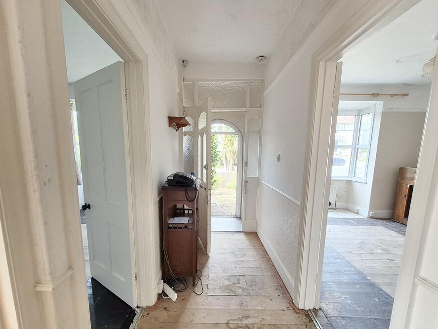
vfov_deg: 81.4
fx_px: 190
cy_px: 186
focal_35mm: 15
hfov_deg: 98.1
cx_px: 211
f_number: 2.2
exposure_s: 1/50
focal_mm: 1.7
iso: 80
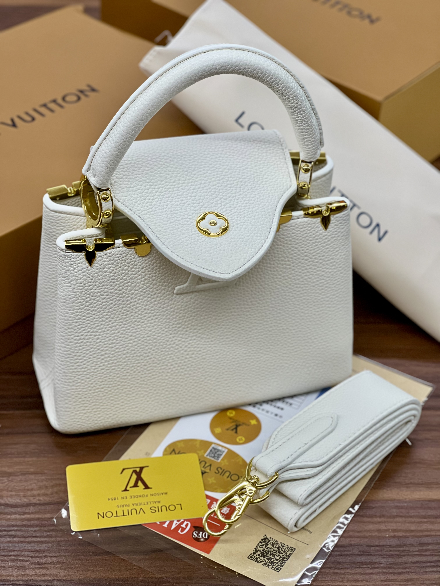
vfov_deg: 25.3
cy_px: 293
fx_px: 1305
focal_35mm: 77
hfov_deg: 19.1
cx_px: 220
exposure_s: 1/100
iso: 125
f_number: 2.8
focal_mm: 9
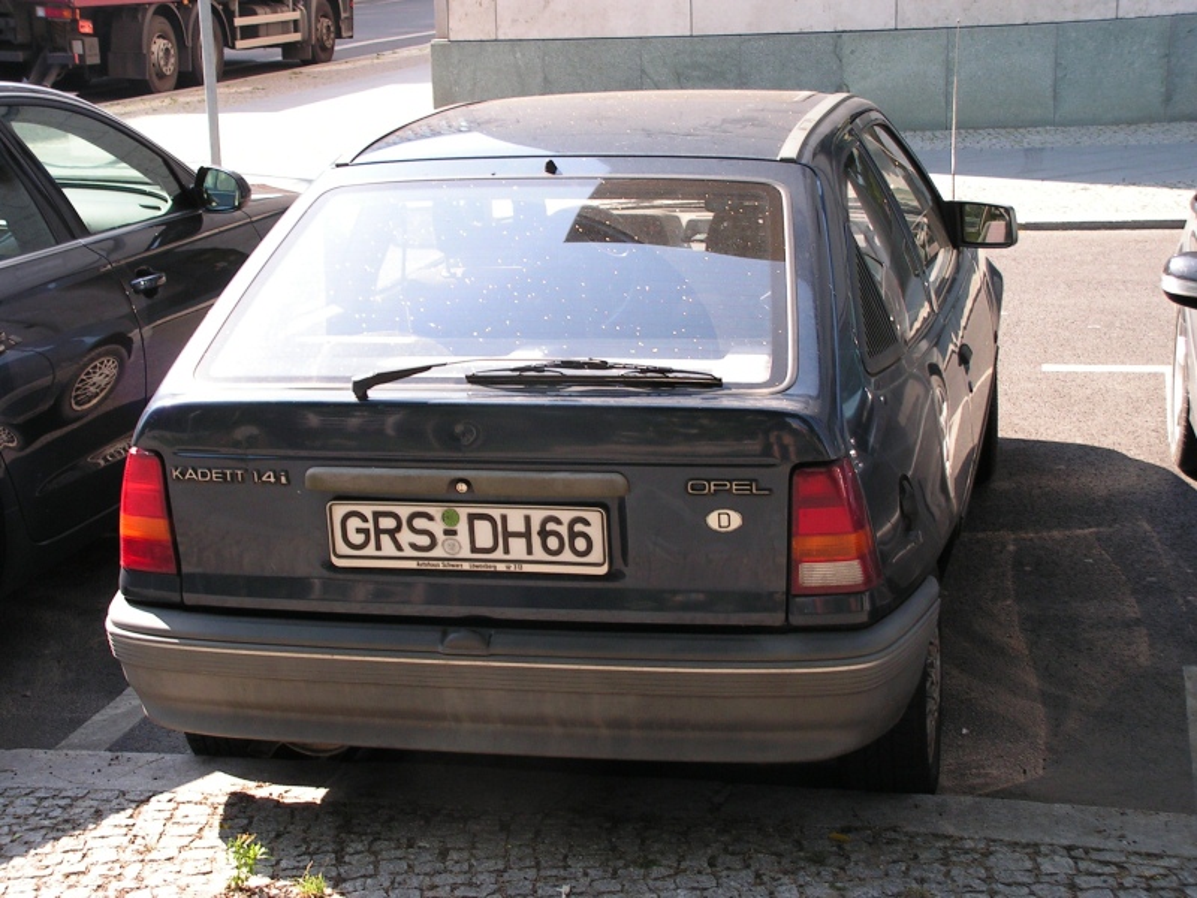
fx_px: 2109
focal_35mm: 61
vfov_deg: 24.0
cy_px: 449
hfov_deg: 31.7
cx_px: 598
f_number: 3.3
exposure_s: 1/200
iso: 64
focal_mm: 10.2
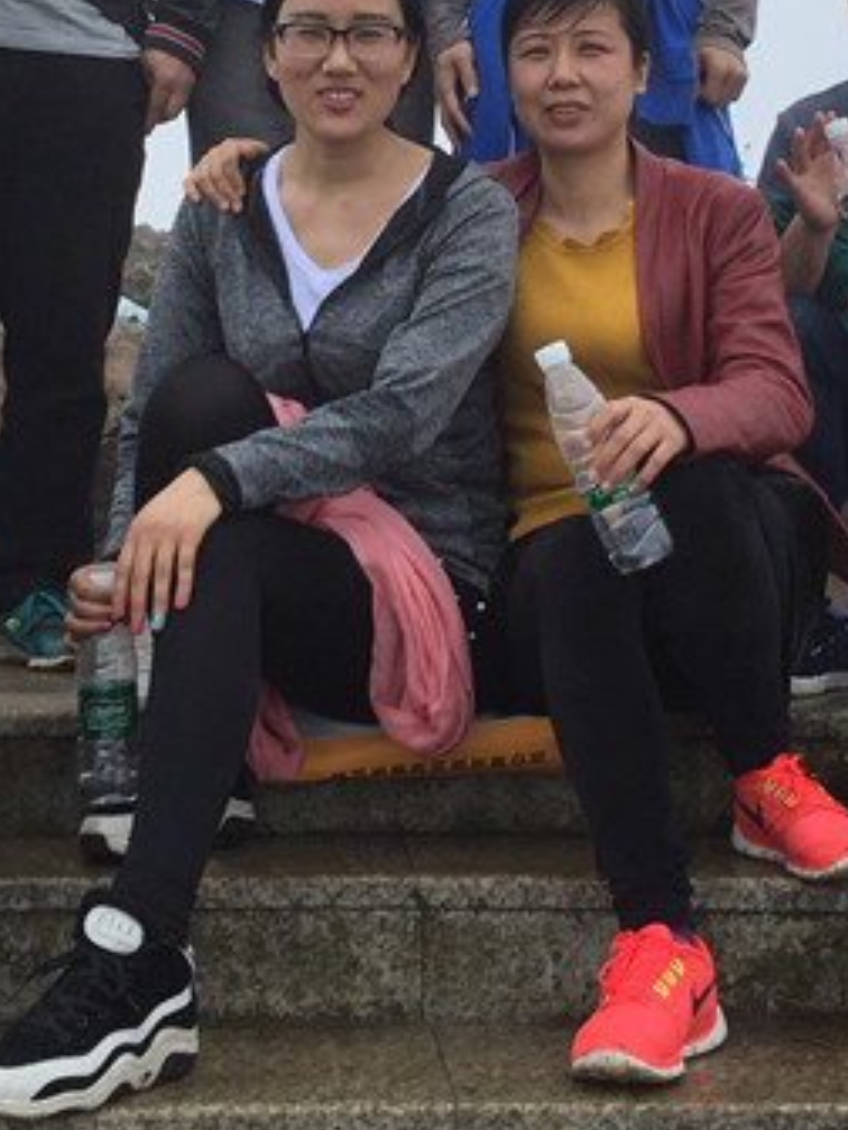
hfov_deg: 21.3
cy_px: 135
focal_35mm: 69
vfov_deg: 27.3
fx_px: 2254
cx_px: 400
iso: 32
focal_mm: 4.15
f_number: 2.2
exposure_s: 1/1582
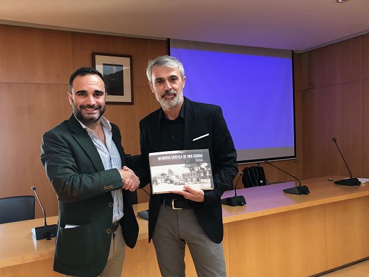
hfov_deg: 58.2
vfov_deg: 45.4
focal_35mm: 31
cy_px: 153
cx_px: 166
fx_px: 331
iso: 25
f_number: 1.8
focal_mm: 4
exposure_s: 1/30
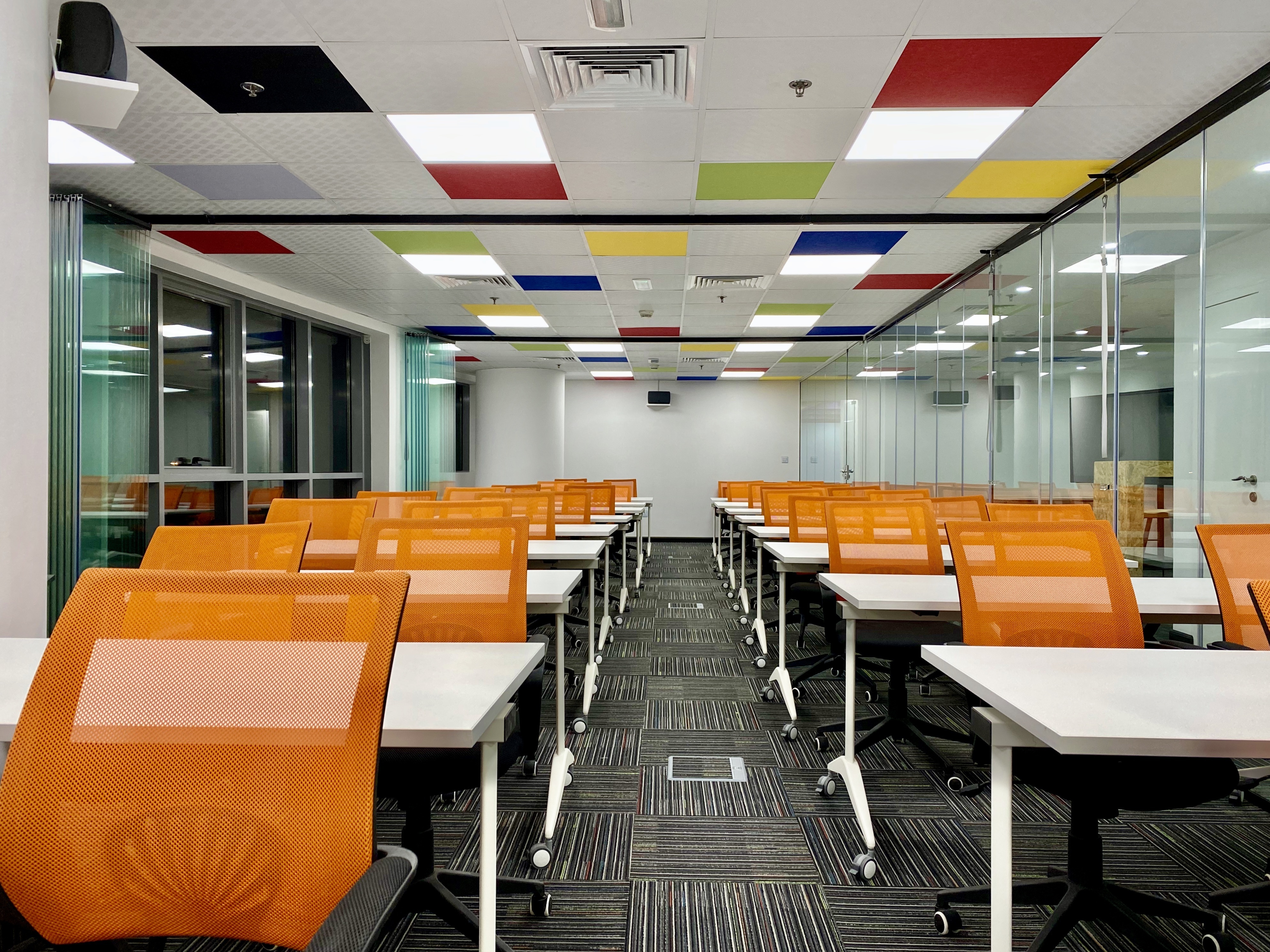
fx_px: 954
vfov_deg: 53.1
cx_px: 635
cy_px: 476
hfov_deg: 67.3
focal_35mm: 26
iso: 100
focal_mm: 4.25
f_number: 1.8
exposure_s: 1/100
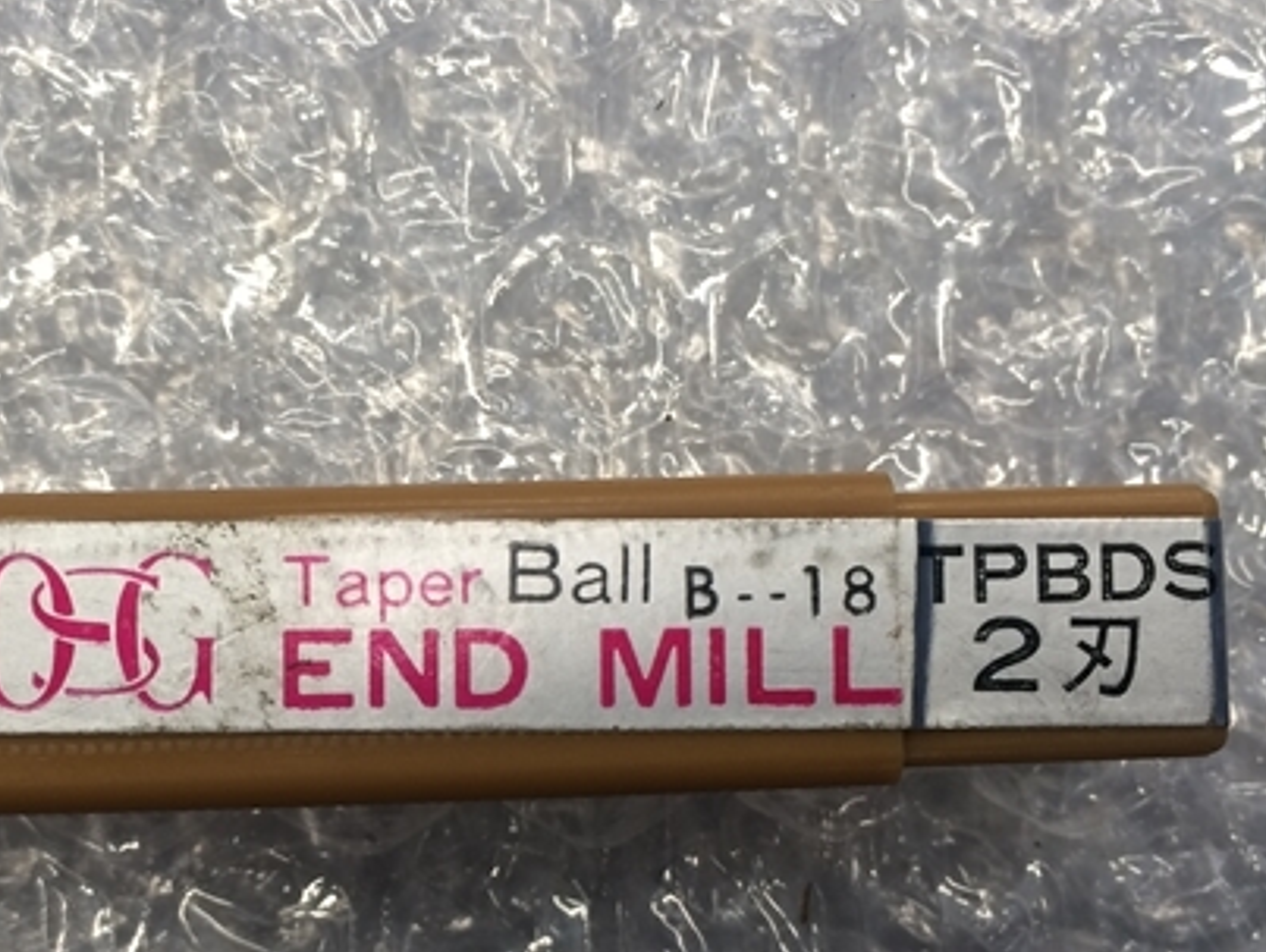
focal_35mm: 46
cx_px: 393
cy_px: 707
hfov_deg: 40.5
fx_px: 1684
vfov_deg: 31.1
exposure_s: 1/30
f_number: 2.2
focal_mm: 4.15
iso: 50
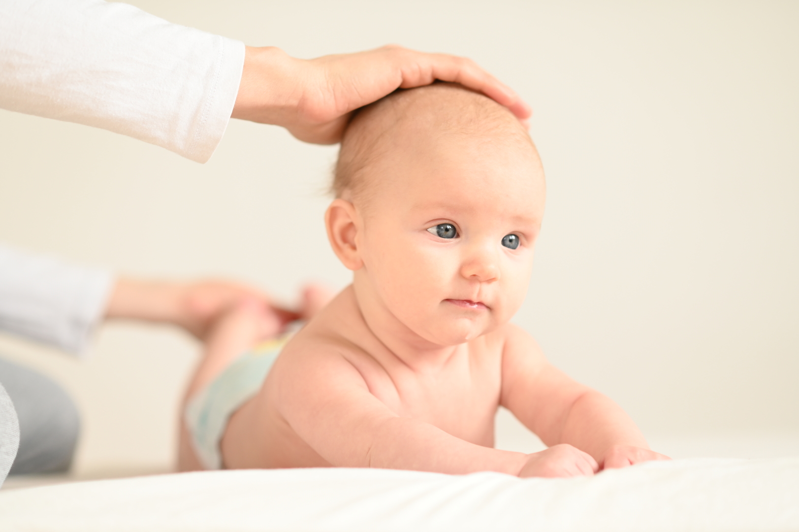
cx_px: 400
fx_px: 1885
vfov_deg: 16.1
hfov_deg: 23.9
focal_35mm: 85
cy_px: 266
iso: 560
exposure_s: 1/400
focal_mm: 85
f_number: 2.2
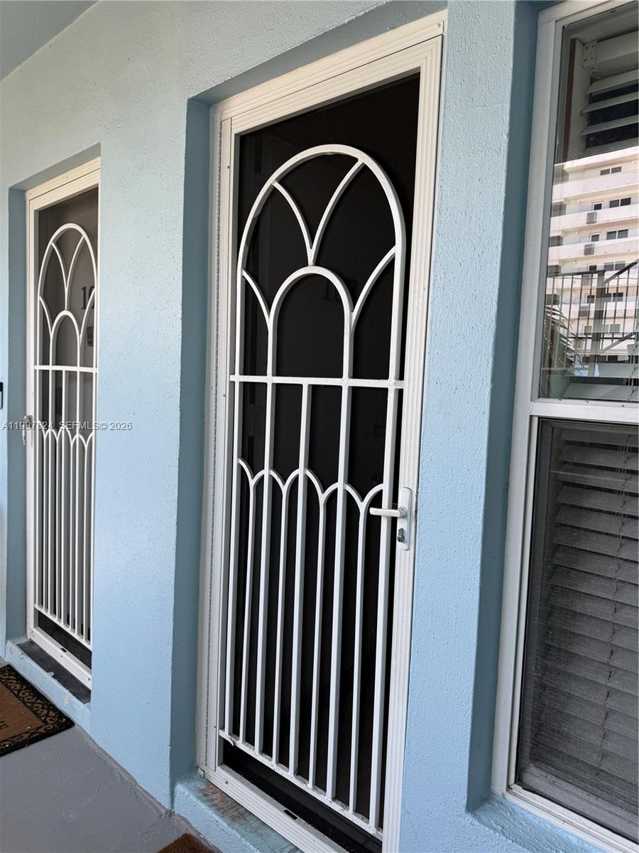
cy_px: 426
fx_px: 591
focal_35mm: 24
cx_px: 320
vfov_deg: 71.6
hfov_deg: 56.8
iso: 50
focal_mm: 6.76
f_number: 1.78
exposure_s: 1/121
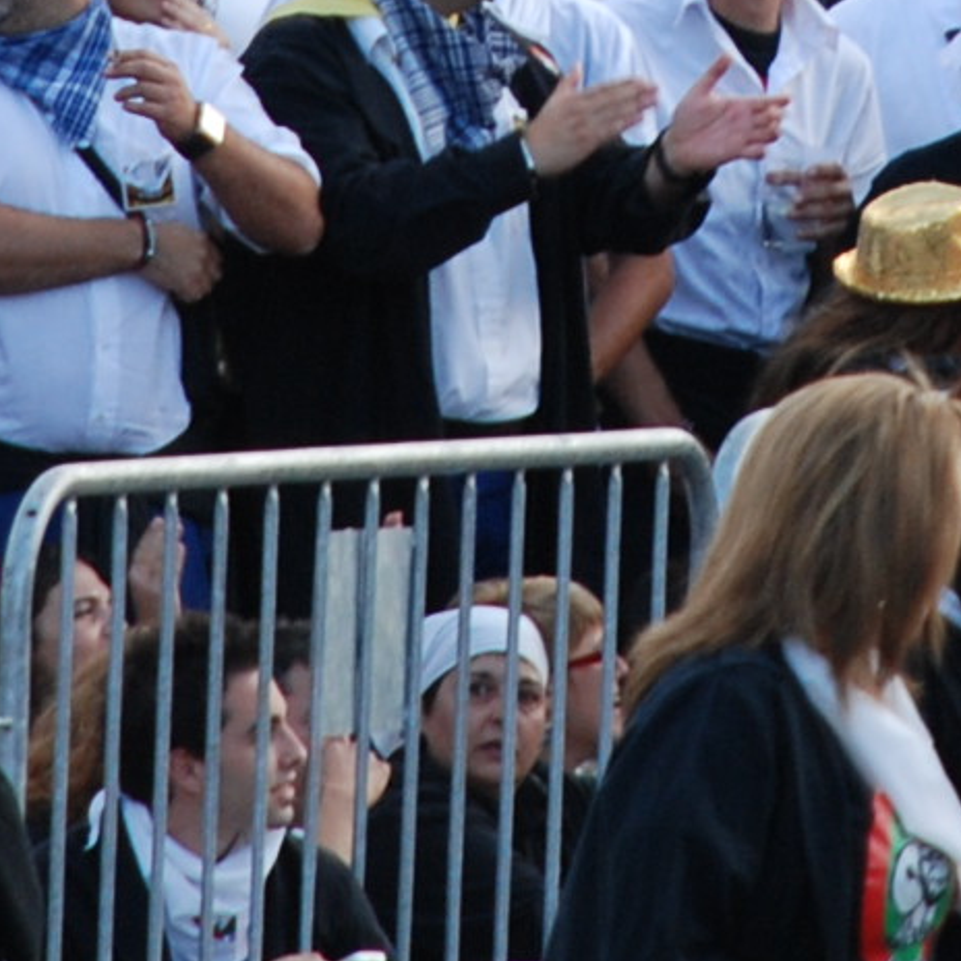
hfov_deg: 1.6
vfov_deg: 1.6
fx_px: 33817
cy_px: -468
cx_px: 725
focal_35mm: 1077
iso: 280
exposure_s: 1/125
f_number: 5.6
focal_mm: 135
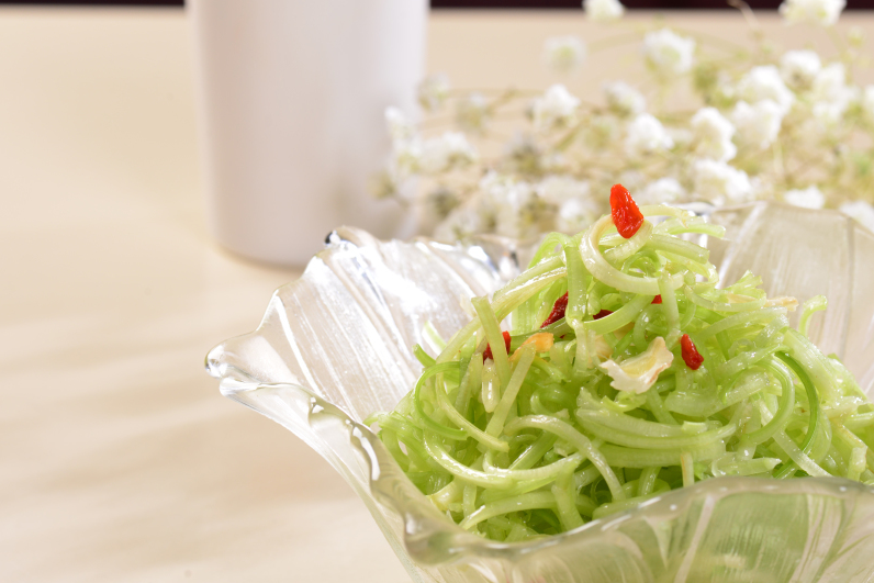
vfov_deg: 10.2
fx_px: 3278
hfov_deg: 15.2
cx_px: 446
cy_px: 321
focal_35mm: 135
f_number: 10
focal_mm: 105
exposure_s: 1/160
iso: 250
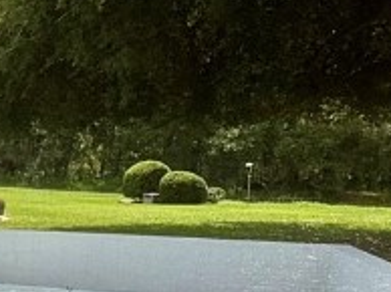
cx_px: -256
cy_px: 232
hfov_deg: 20.7
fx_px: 835
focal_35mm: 74
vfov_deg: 19.7
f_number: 2.2
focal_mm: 2.22
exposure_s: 1/1312
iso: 50
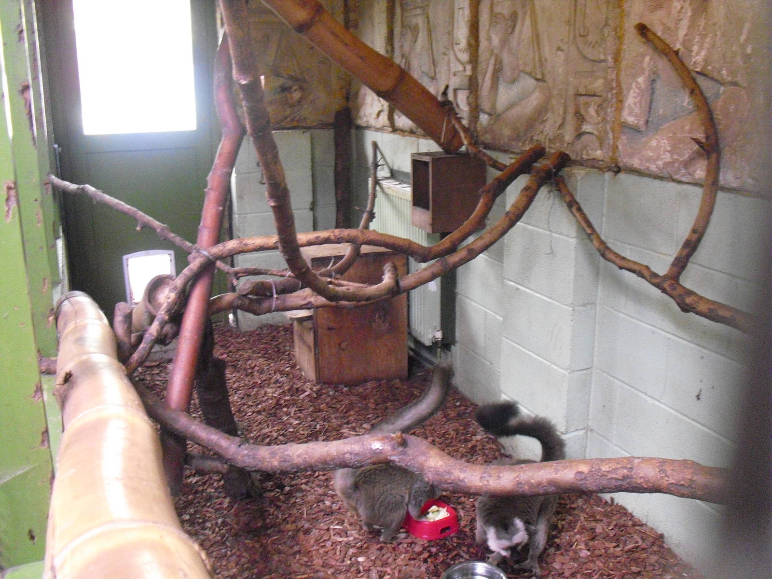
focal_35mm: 36
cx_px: 386
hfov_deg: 51.4
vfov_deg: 39.7
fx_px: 803
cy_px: 290
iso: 800
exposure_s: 1/25
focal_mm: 6.3
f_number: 3.1
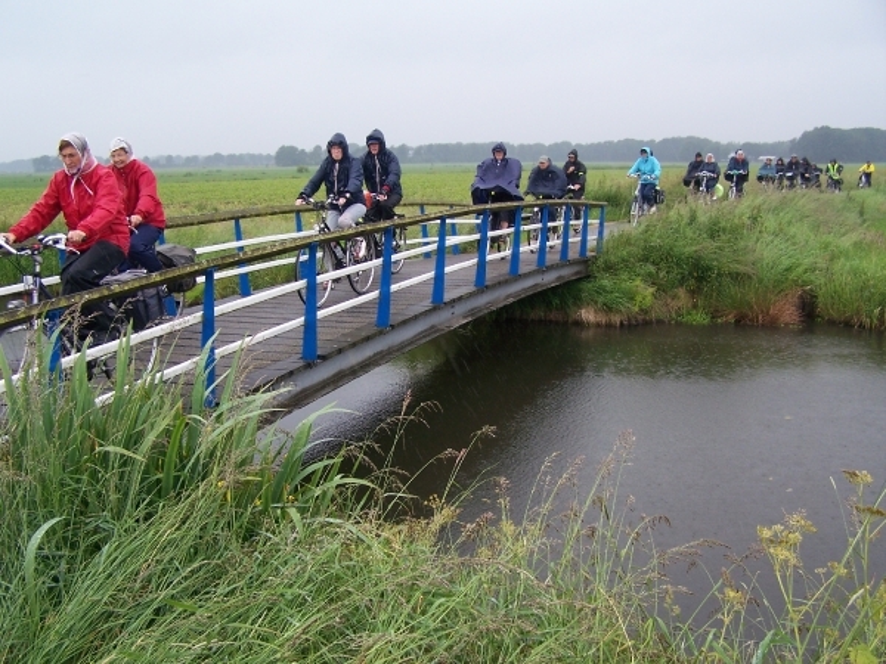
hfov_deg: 49.0
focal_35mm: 38
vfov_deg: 37.7
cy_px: 332
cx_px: 443
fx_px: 973
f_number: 2.8
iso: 100
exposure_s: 1/250
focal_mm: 6.3
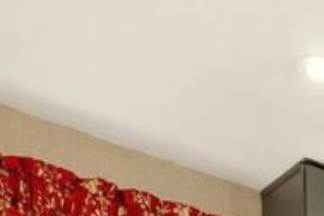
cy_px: 537
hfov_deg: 23.2
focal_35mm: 76
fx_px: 684
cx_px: 437
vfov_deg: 13.0
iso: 320
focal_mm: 14
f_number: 6.3
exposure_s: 1/160
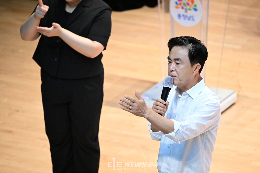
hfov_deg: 5.2
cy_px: 86
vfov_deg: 3.4
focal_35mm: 400
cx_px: 130
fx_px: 2888
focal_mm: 400
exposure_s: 1/250
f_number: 5.6
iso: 6400
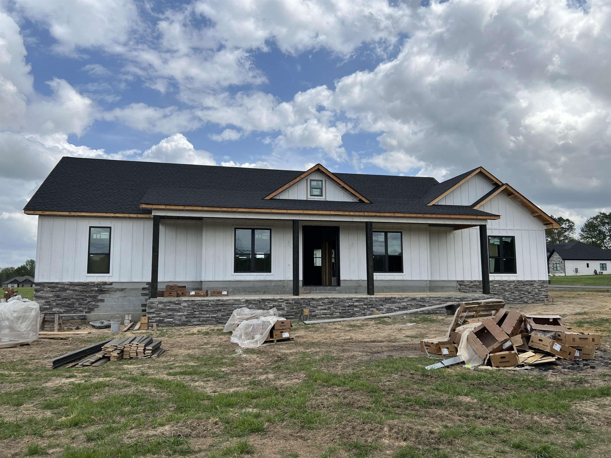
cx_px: 306
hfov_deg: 67.3
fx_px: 459
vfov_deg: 53.1
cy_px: 229
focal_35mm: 26
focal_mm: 5.7
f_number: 1.5
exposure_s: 1/5319
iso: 50
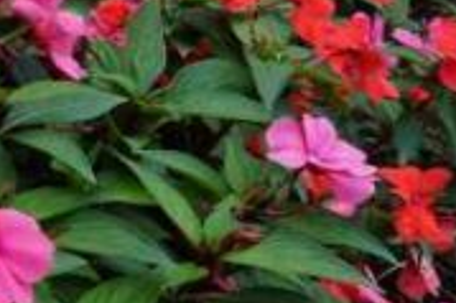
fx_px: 1835
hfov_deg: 11.6
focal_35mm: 145
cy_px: 66
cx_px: -636
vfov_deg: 9.4
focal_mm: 20
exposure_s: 1/100
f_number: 6.3
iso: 100
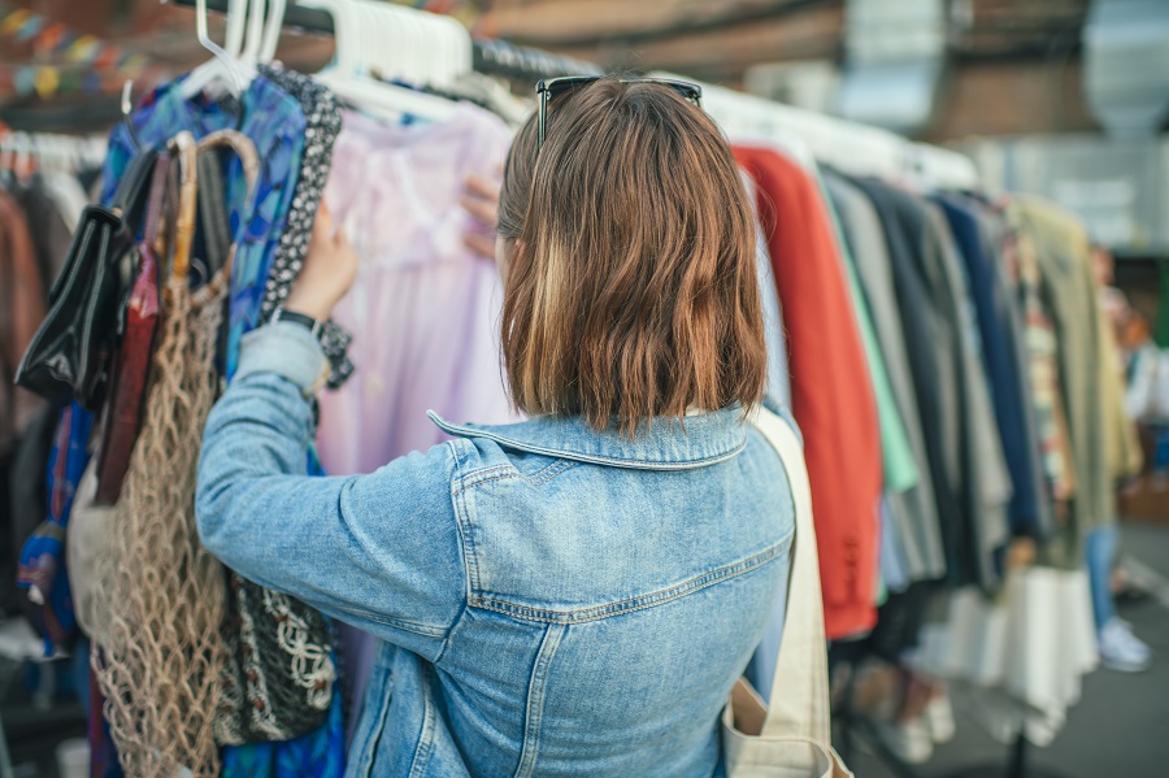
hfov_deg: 54.5
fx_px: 1136
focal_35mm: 35
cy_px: 389
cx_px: 584
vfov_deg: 37.8
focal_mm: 35
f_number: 1.4
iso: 125
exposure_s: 1/200
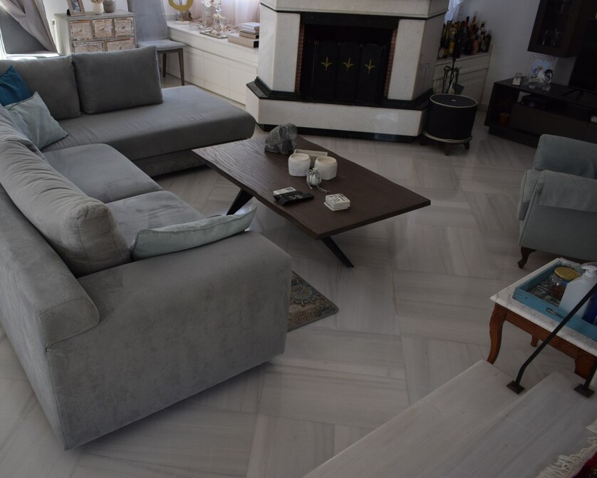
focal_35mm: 31
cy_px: 239
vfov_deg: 47.1
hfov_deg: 56.8
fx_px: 548
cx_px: 239
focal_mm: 18
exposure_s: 1/100
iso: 400
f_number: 5
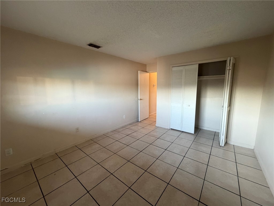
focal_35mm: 14
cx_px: 137
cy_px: 103
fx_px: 111
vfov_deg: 85.7
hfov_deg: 102.1
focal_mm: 2.22
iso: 320
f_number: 2.2
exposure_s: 1/60
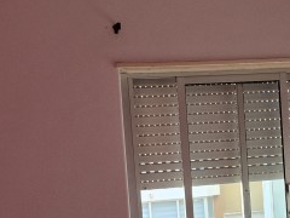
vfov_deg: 14.9
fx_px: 821
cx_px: 204
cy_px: 207
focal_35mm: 98
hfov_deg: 19.9
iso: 160
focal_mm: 6.4
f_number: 1.8
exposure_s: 1/100
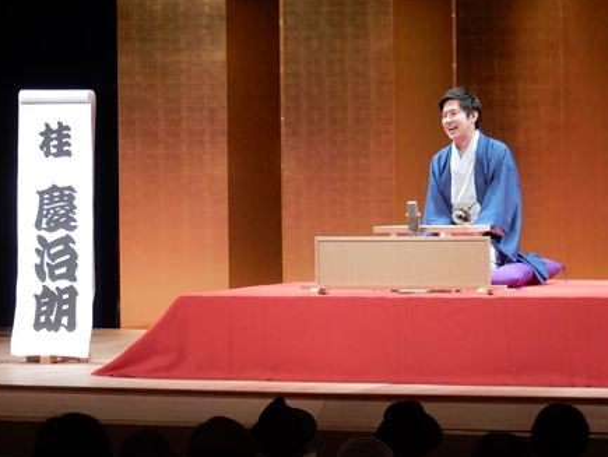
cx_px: 303
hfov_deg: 13.8
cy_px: 229
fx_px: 2514
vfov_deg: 10.4
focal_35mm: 143
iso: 360
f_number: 6
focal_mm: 24.7
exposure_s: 1/30
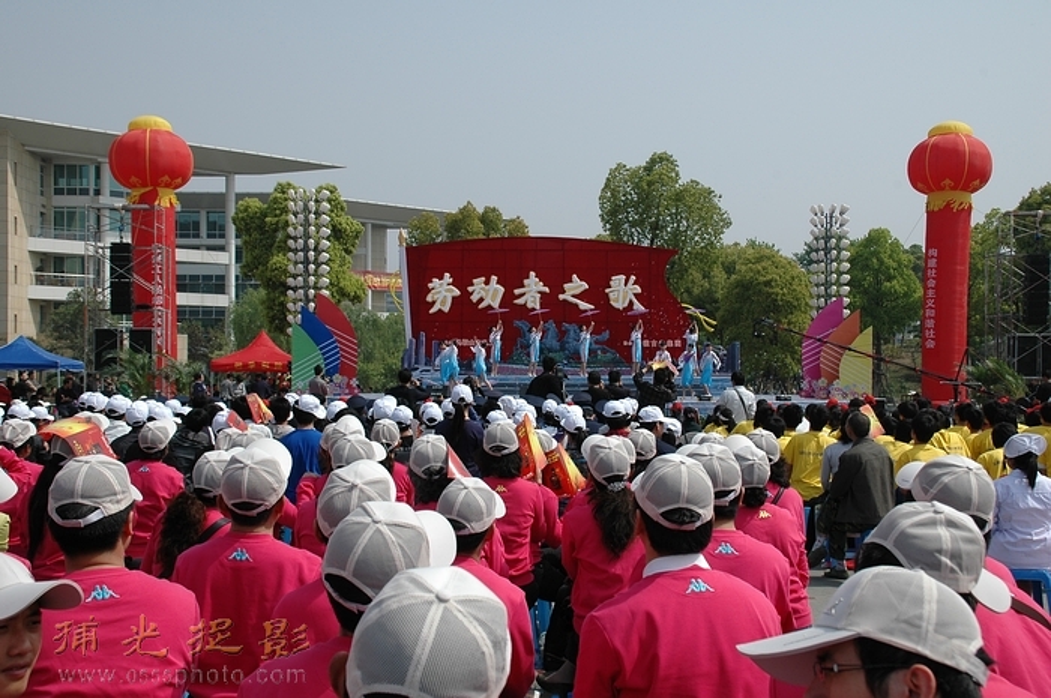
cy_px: 349
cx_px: 526
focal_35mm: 48
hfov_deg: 41.2
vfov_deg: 28.0
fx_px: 1400
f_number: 10
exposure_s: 1/400
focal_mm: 32
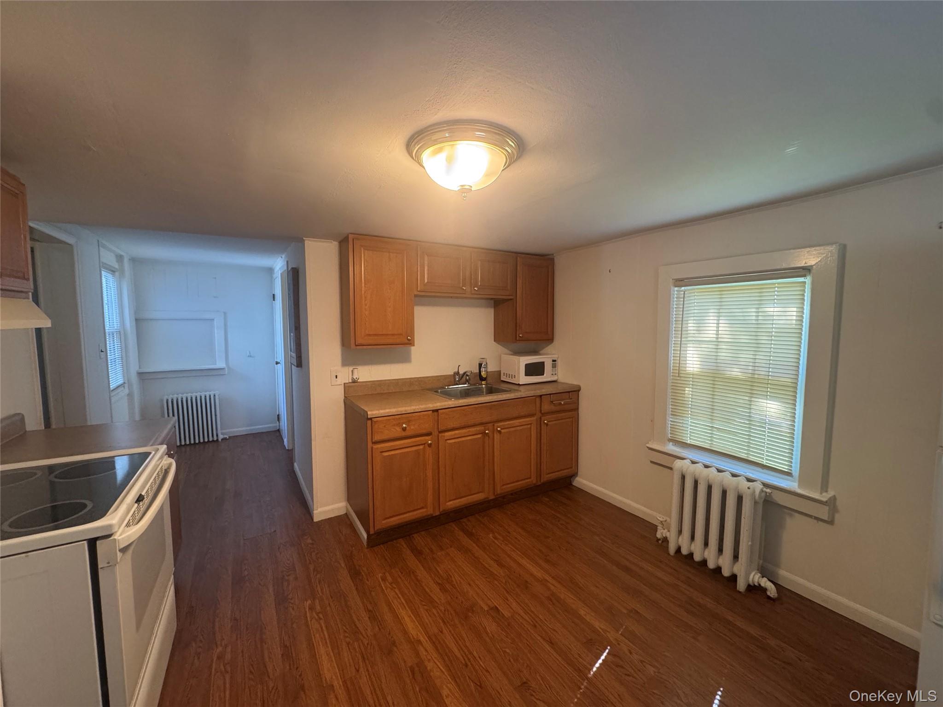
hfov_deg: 102.1
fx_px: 381
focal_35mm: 14
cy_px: 354
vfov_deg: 85.7
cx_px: 472
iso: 320
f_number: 2.2
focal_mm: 2.22
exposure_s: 1/60
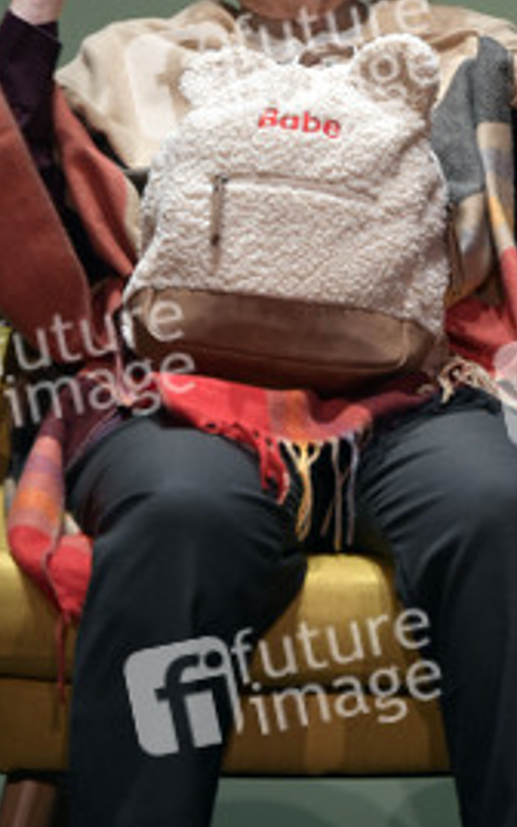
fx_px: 8549
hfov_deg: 3.5
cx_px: 372
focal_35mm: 379
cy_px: 221
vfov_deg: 5.5
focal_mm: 250
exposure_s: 1/160
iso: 560
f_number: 5.6
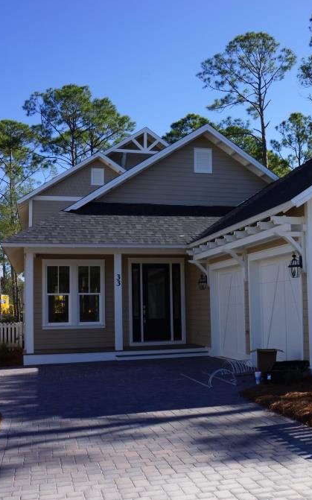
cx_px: 267
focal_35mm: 42
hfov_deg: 29.5
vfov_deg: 47.2
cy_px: 252
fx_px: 572
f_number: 13
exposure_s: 1/100
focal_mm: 18
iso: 100
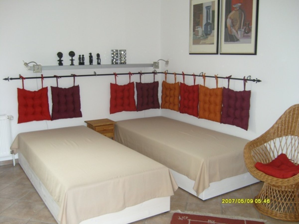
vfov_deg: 40.7
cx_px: 150
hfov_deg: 52.6
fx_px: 302
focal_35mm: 35
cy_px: 112
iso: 100
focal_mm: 5.8
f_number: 2.8
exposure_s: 1/45
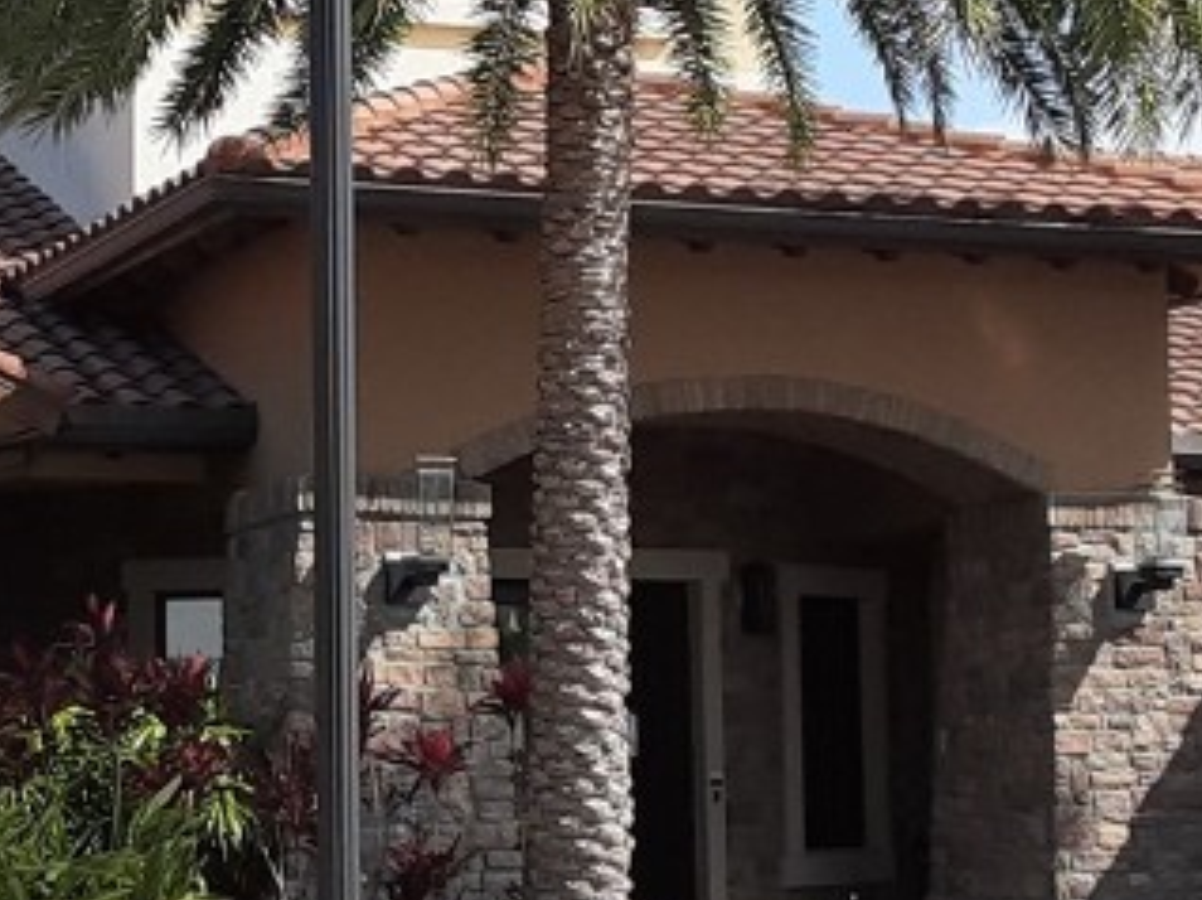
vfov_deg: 16.9
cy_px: 533
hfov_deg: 22.3
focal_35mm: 87
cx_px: 318
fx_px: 3019
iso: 40
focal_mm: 2.91
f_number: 1.9
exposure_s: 1/1572
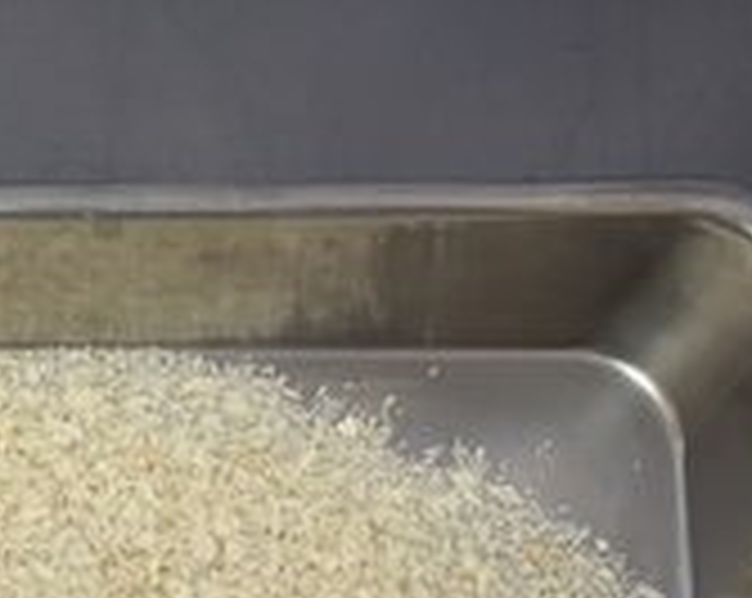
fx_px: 1822
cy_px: 834
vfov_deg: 17.2
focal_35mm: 82
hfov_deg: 22.4
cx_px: -9
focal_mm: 4
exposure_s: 1/60
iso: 100
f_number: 1.8
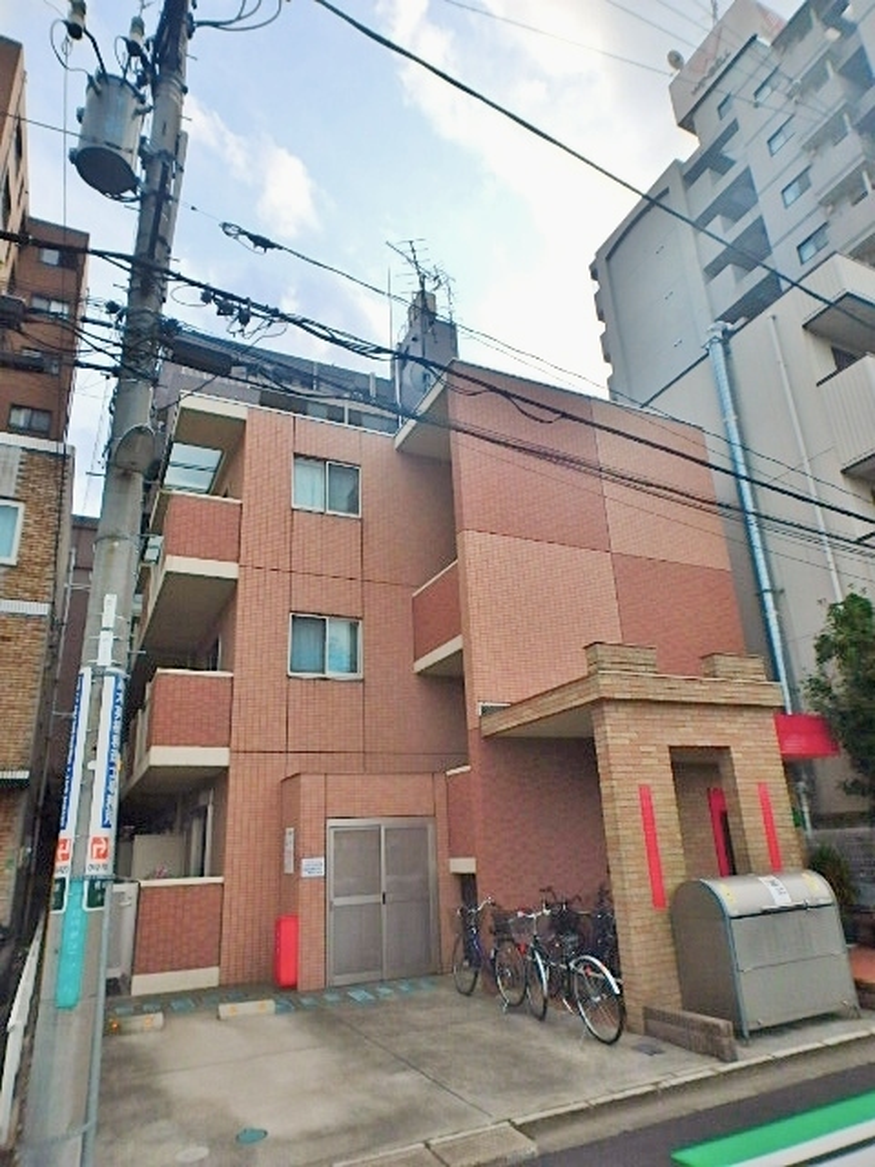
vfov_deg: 79.0
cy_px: 584
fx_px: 708
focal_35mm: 21
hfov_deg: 63.4
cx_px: 438
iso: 125
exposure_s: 1/640
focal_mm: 3.7
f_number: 3.5
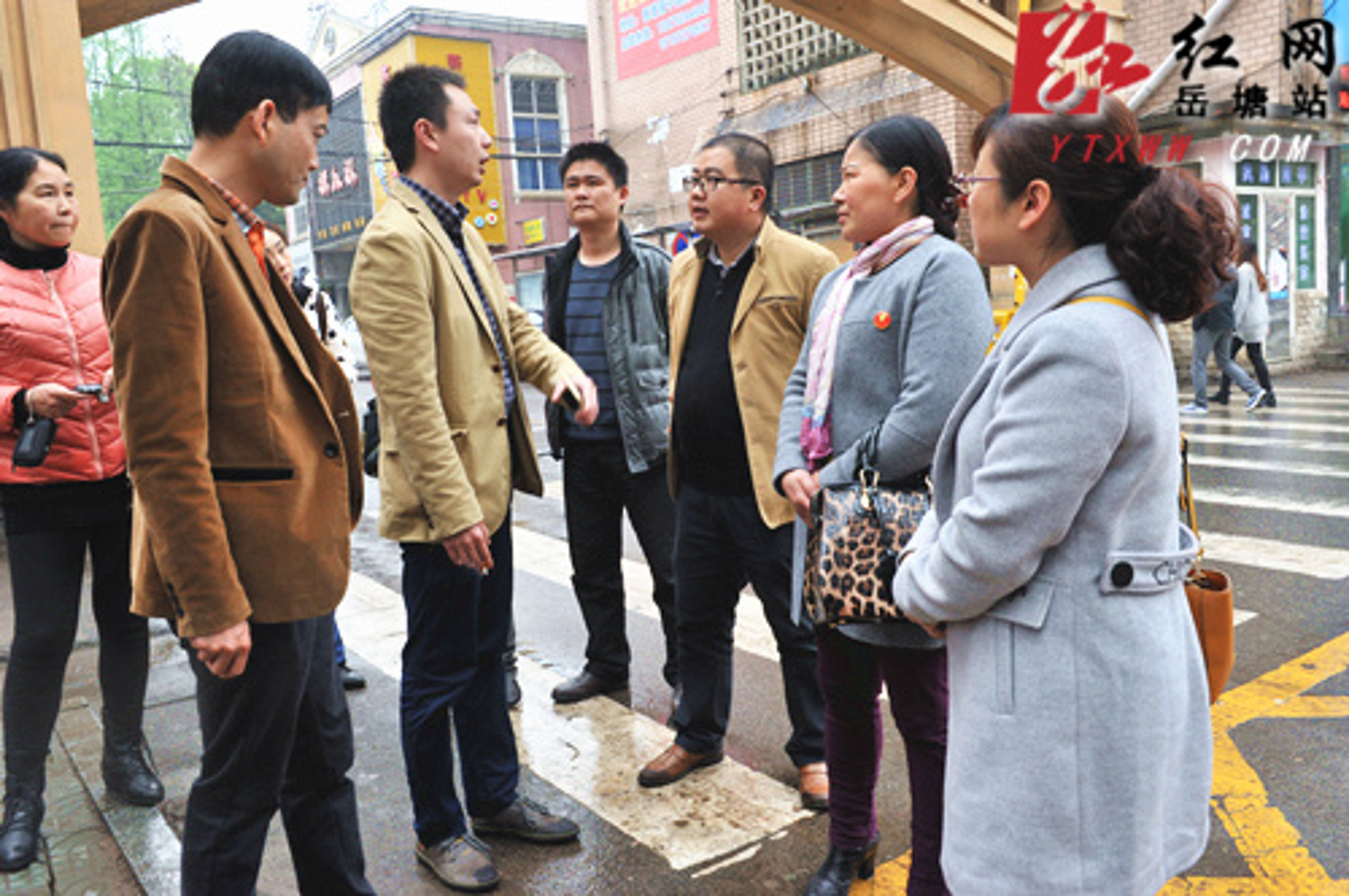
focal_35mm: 31
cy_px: 448
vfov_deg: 42.2
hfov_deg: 60.3
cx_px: 674
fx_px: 1160
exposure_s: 1/100
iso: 1600
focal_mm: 31
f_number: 10
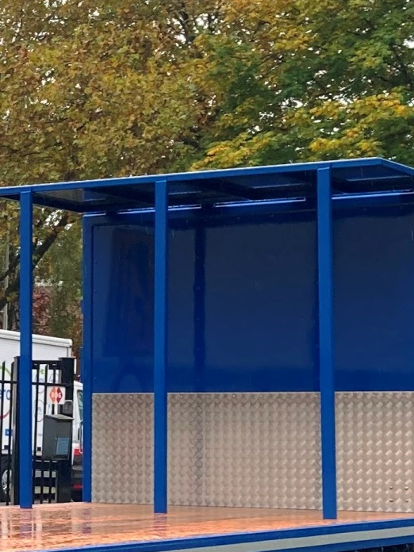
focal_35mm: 101
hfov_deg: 13.9
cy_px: 283
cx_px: -178
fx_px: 1611
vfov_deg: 19.4
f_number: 1.8
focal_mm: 3.99
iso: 20
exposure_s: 1/252
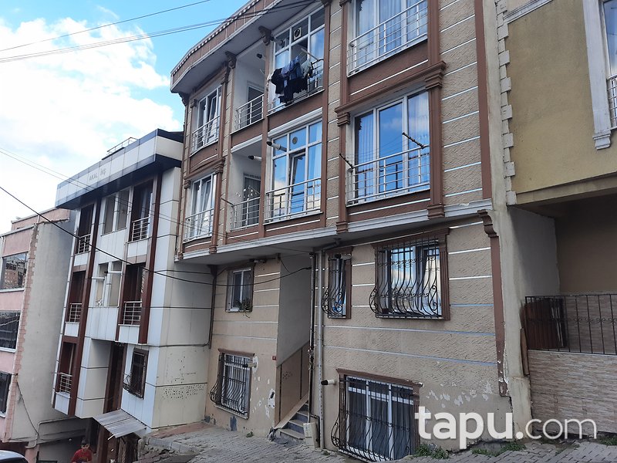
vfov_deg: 56.8
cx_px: 308
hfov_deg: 71.6
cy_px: 232
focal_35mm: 24
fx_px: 428
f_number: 1.8
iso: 20
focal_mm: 5.23
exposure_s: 1/162
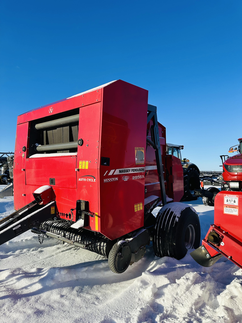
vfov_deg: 71.6
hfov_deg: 56.8
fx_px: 224
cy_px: 162
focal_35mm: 24
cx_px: 121
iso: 80
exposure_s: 1/3717
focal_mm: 6.86
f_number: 1.78
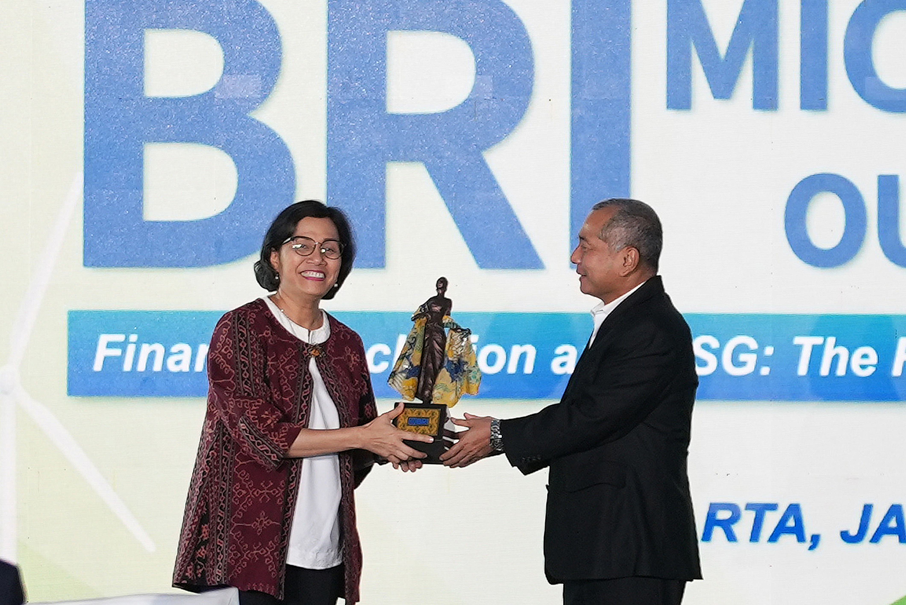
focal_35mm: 95
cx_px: 453
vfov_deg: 14.4
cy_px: 302
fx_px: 2392
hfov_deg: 21.4
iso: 640
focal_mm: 95
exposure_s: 1/160
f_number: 2.8
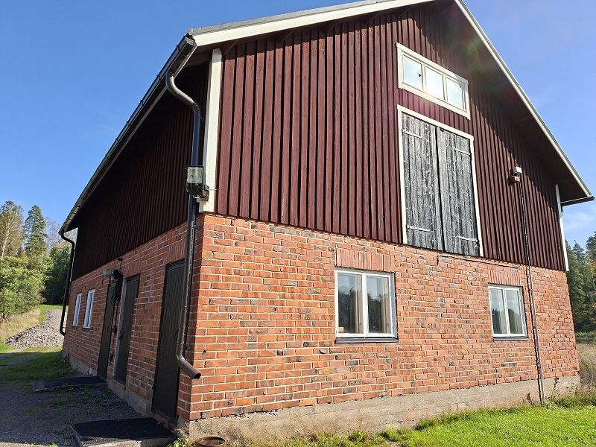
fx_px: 396
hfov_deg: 73.9
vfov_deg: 58.9
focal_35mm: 23
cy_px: 224
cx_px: 298
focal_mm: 5.54
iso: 50
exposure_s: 1/1821
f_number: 1.8
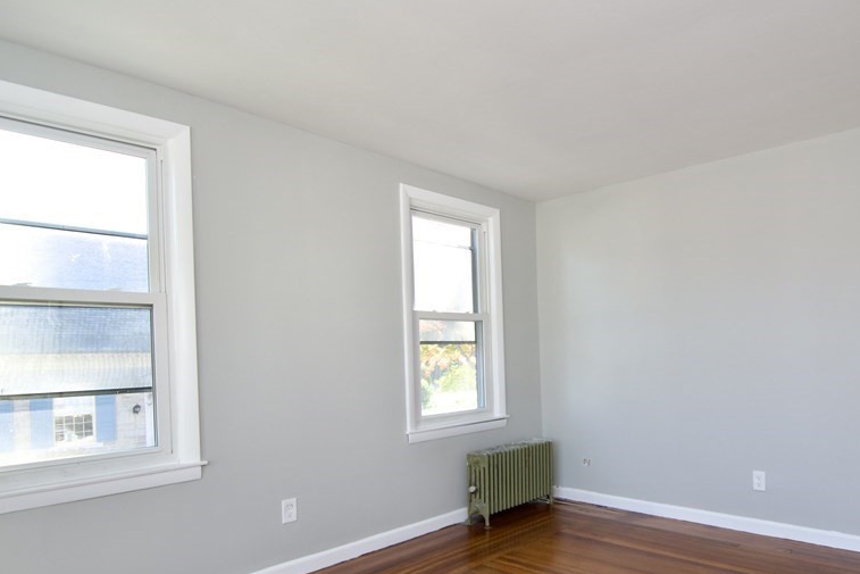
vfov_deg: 53.7
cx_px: 556
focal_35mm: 23
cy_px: 364
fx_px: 558
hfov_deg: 73.5
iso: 400
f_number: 5
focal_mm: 11.5
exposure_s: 1/100
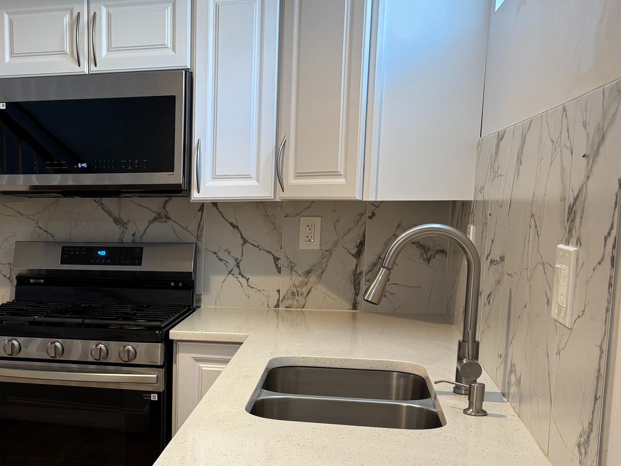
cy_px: 342
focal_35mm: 48
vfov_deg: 29.8
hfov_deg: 37.5
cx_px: 82
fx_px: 861
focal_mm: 5.96
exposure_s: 1/60
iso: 100
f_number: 1.6
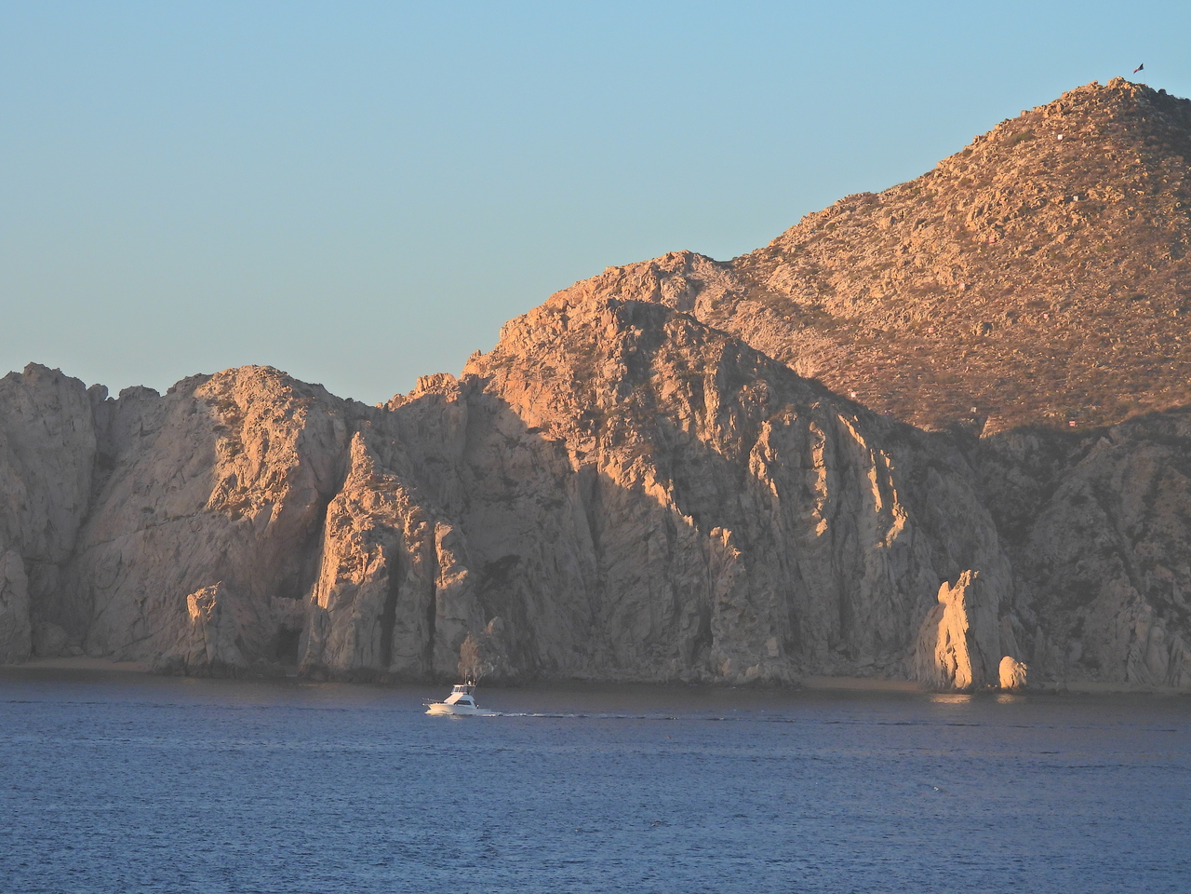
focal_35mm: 170
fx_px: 5849
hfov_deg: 11.6
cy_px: 447
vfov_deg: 8.7
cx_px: 596
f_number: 4.5
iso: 100
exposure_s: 1/500
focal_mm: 30.3
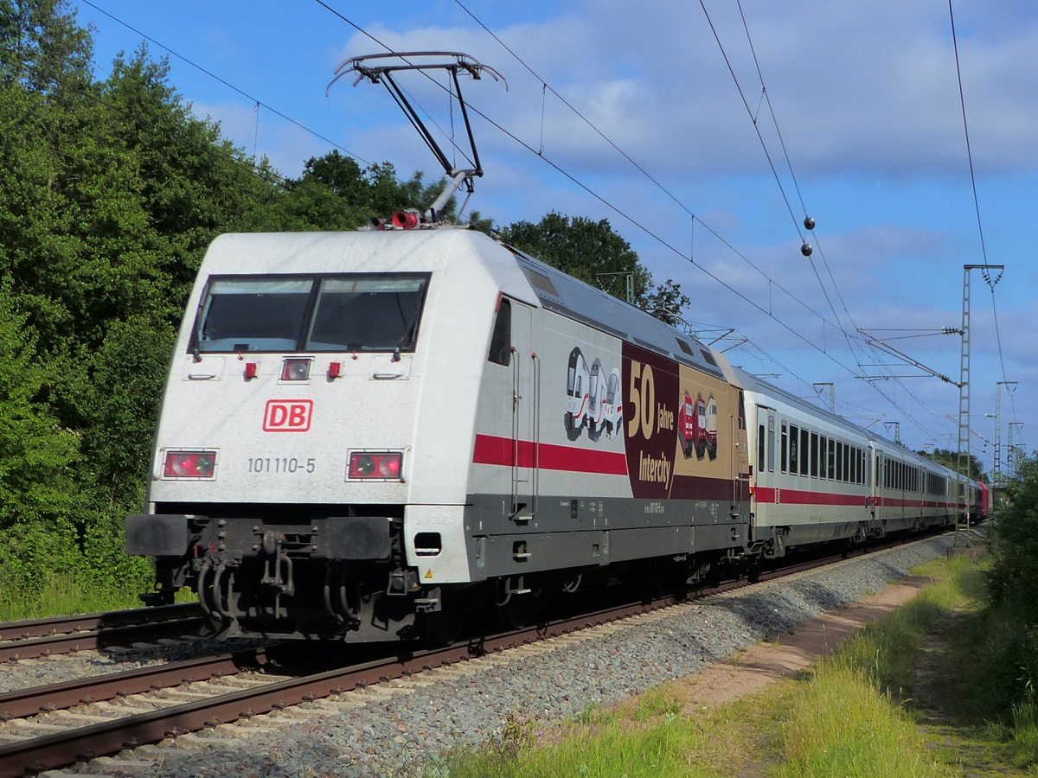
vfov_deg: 36.8
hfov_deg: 47.9
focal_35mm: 39
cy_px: 389
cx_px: 519
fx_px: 1169
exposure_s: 1/1000
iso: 160
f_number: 4
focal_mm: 7
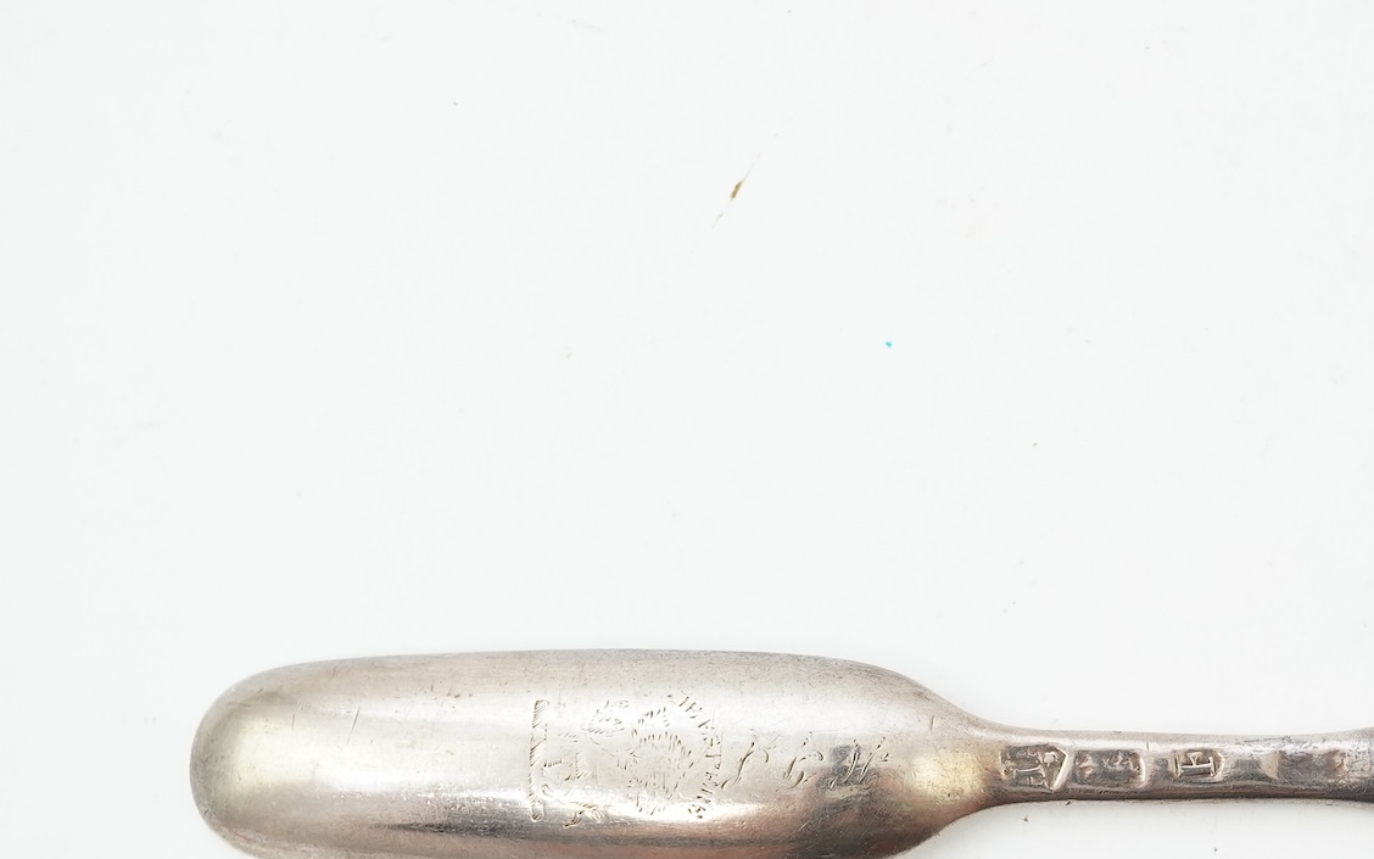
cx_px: 1167
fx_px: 2996
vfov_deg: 16.1
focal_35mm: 80
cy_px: 763
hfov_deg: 25.2
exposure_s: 1/50
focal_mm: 30
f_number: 13
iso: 640
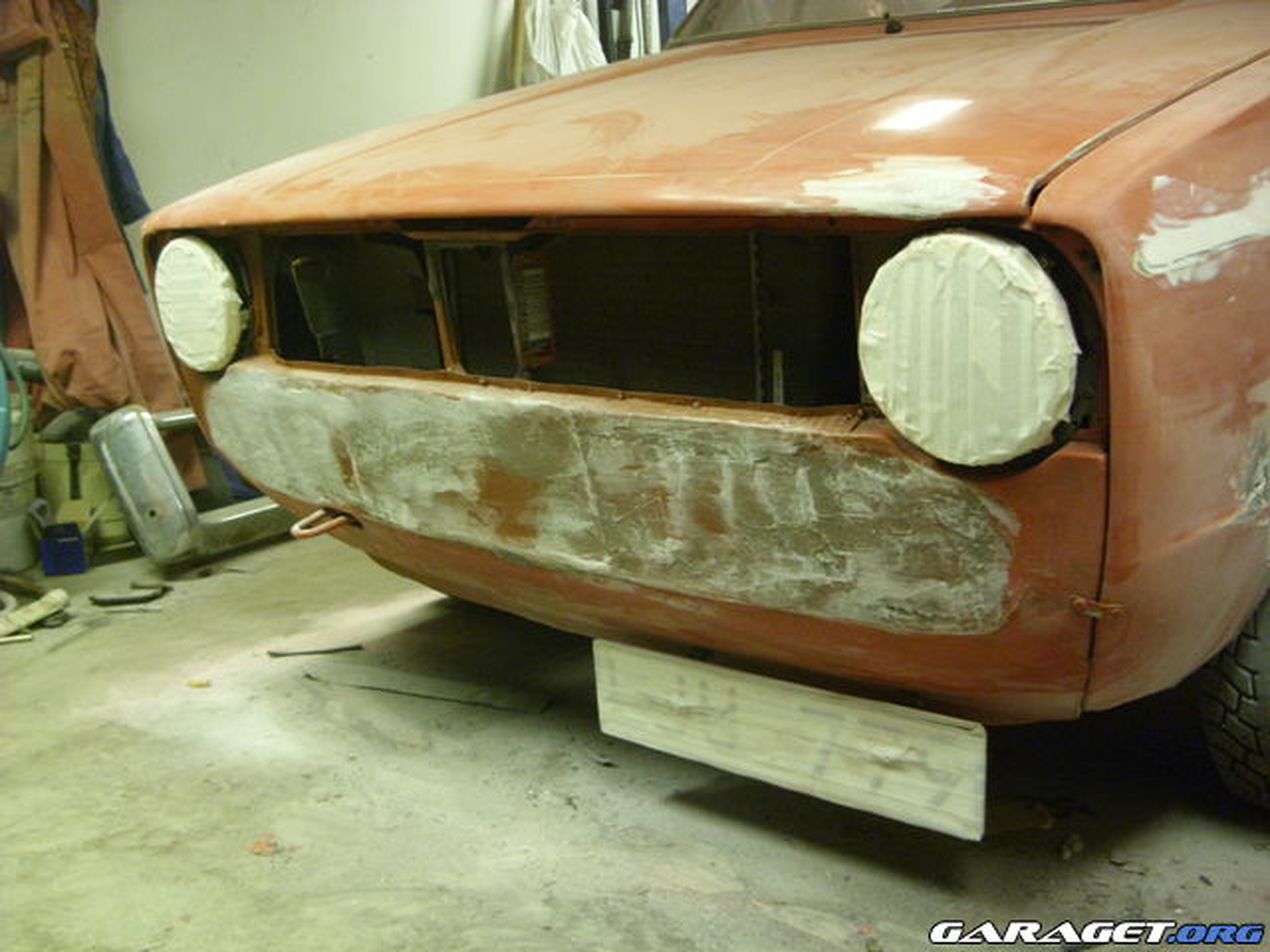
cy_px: 476
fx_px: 1394
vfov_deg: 37.7
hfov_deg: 49.0
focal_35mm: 38
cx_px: 635
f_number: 2.8
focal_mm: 6.3
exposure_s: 1/12
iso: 300
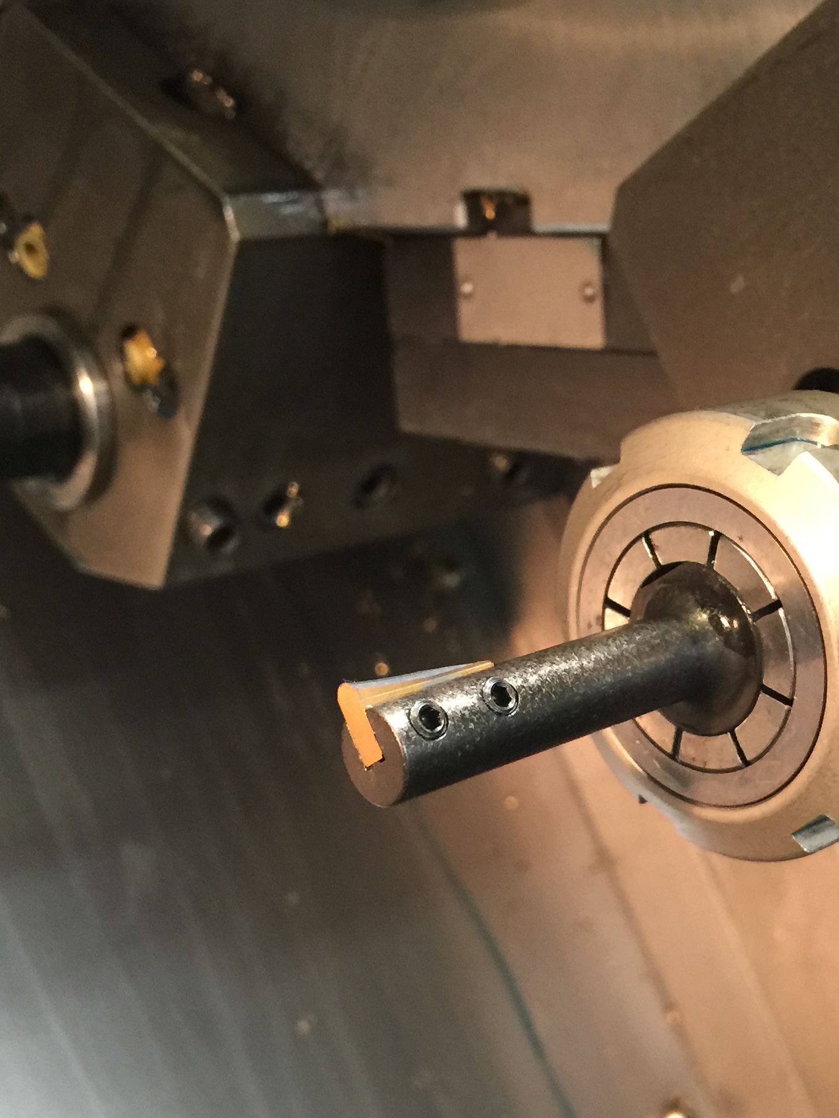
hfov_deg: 27.8
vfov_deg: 36.7
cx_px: 596
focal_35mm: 52
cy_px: 680
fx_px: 1680
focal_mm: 4.15
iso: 125
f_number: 2.2
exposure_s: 1/15
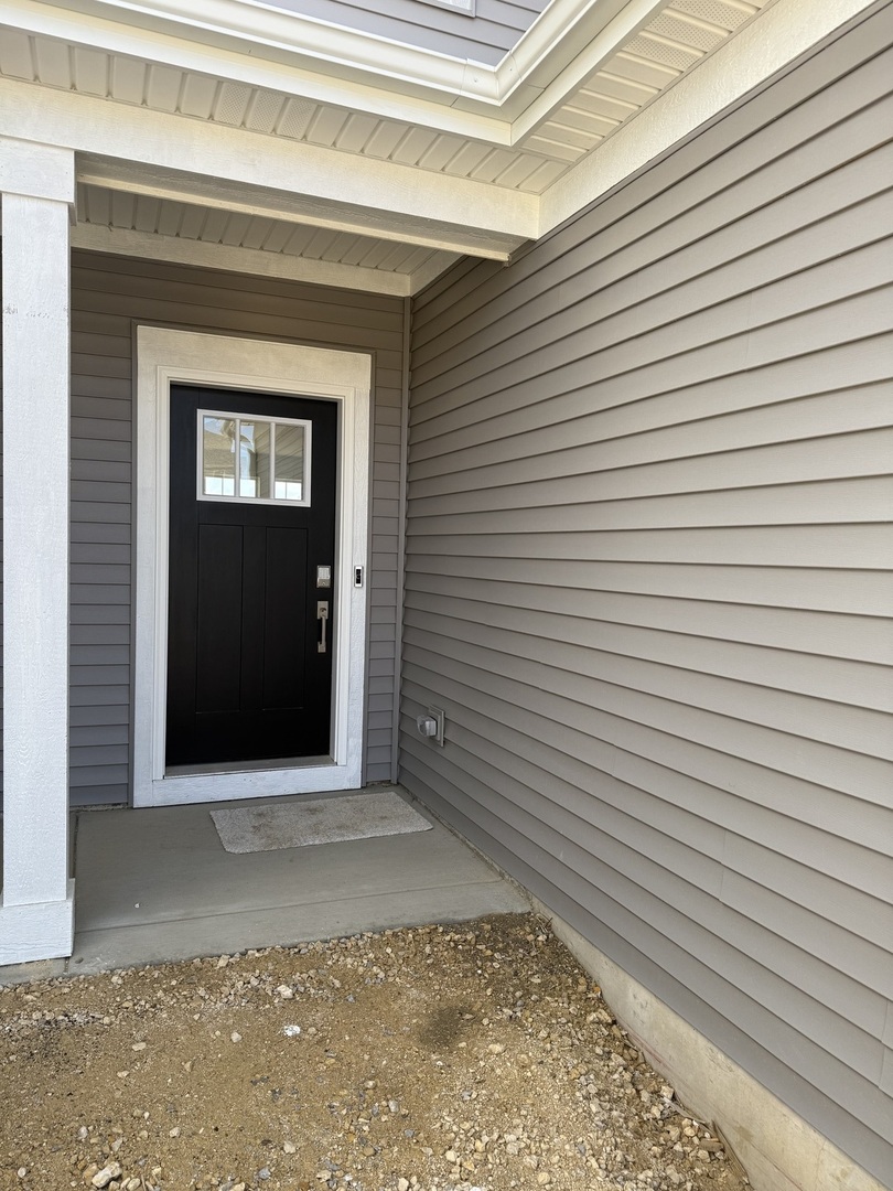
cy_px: 596
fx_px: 826
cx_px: 446
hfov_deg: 56.8
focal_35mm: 24
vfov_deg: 71.6
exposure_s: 1/683
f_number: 1.78
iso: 80
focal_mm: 6.76
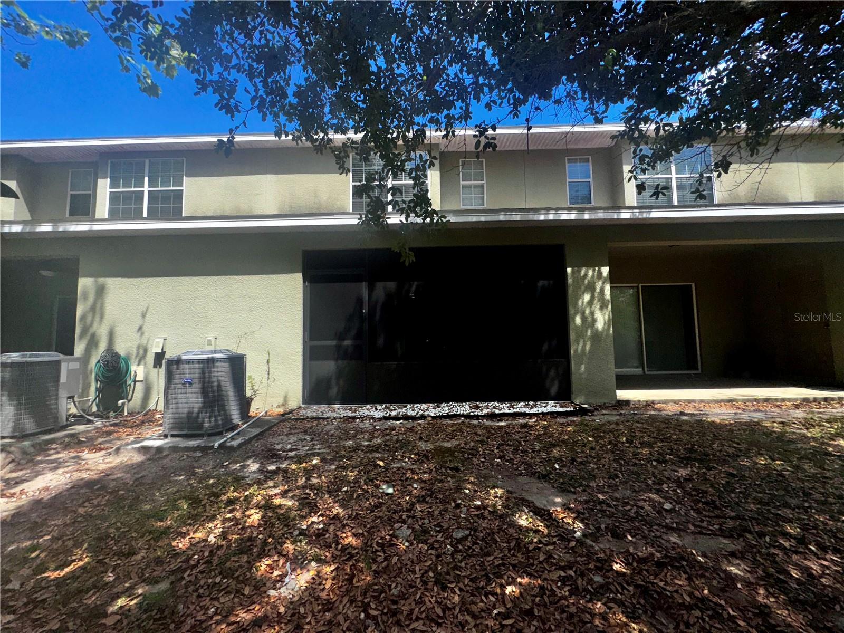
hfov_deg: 102.1
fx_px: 341
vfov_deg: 85.7
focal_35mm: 14
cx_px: 422
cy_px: 316
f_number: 2.2
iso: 32
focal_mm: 2.22
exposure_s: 1/2985
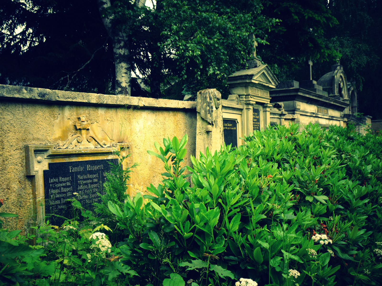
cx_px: 191
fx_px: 408
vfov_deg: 38.7
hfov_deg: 50.1
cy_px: 143
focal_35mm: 37
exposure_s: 1/320
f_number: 4
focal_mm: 6.37
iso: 80
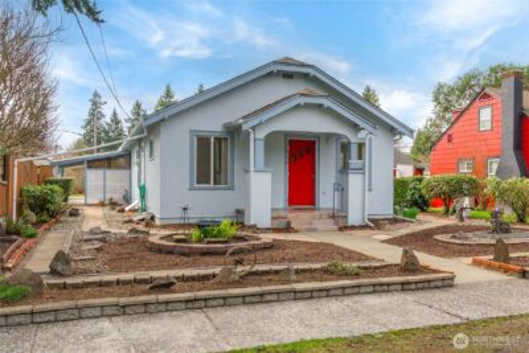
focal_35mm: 22
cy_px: 176
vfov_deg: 57.3
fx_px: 323
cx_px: 264
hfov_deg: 78.6
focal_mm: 22
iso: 80
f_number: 7.1
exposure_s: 1/50
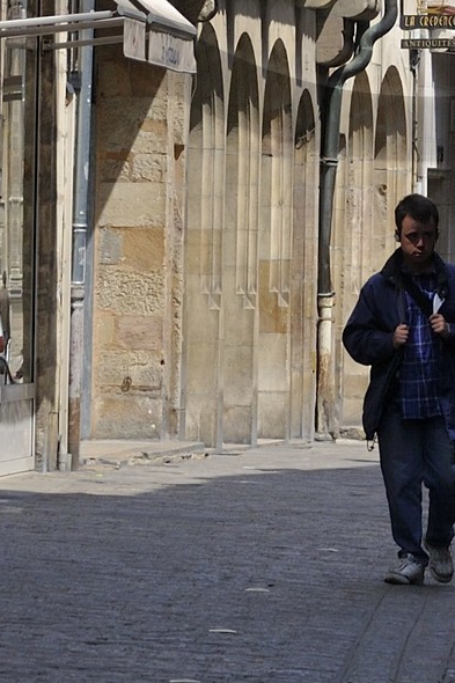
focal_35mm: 472
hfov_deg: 2.9
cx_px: 431
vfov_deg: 4.3
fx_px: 8953
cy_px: -382
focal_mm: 116
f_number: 11
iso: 200
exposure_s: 1/320
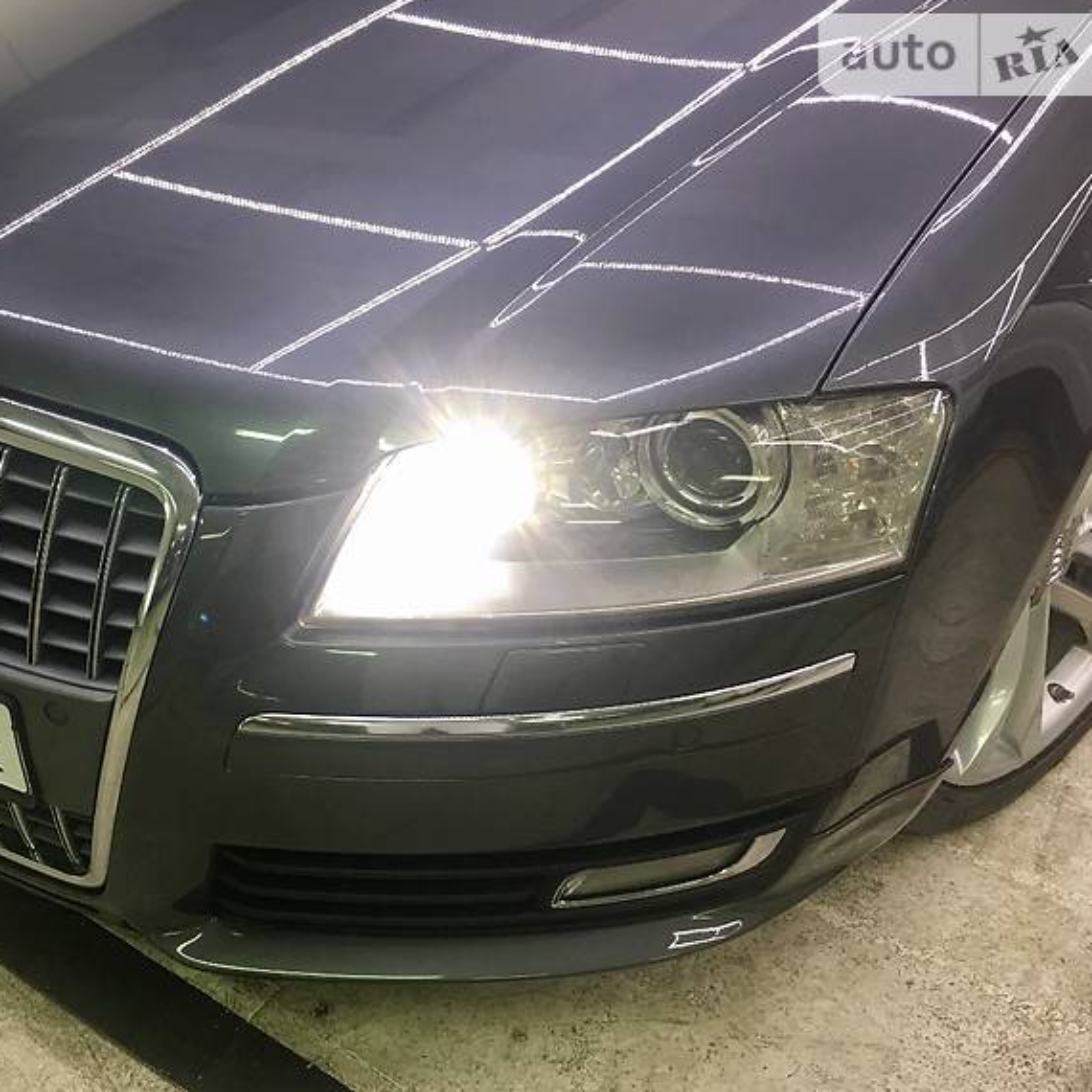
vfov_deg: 46.0
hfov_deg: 45.3
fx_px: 1285
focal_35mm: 36
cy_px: 565
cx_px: 356
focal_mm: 4.2
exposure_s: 1/17
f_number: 2.2
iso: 32
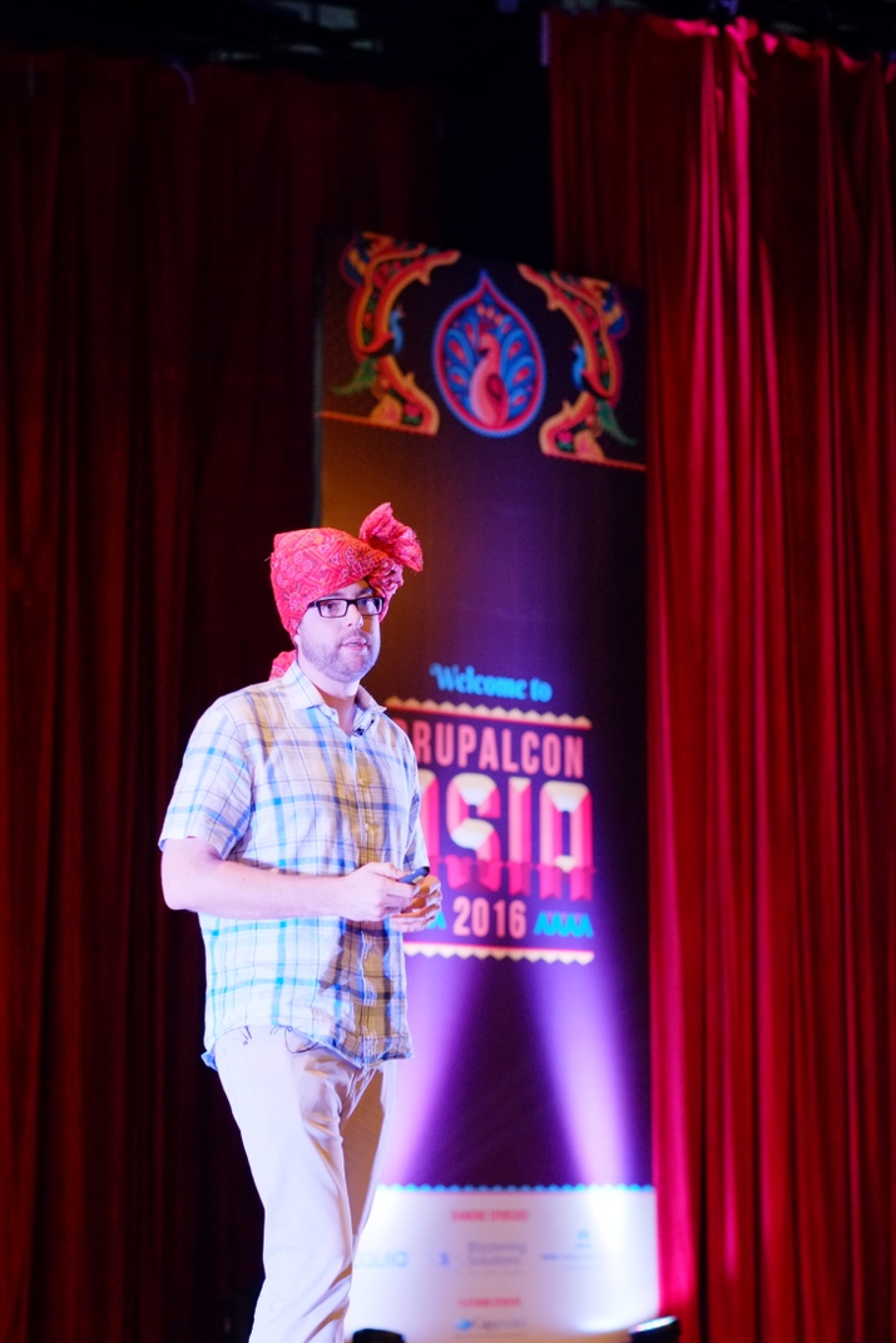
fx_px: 3508
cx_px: 491
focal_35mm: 94
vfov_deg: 21.7
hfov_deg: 14.6
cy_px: 725
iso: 3200
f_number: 2.2
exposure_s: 1/250
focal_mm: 56
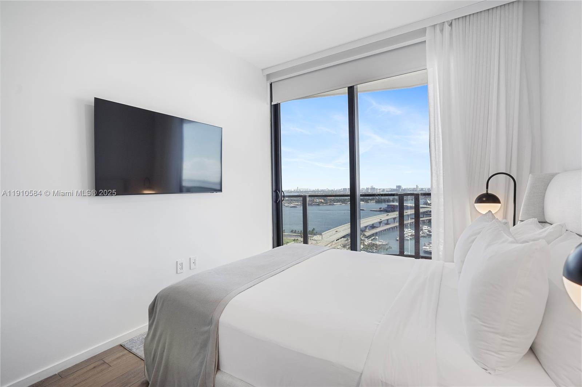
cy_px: 194
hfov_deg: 96.7
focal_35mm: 16
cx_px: 291
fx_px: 259
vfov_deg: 73.7
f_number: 8
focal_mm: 16
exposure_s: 1/60
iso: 400
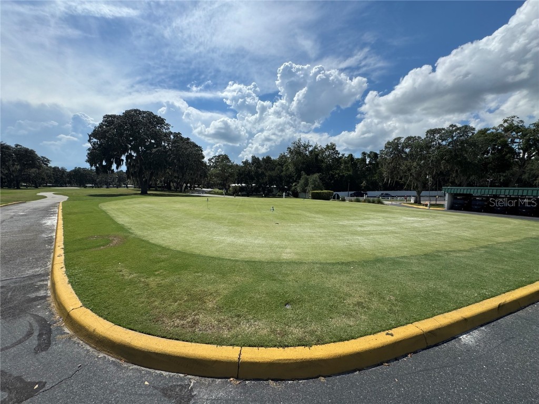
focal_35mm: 14
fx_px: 218
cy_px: 202
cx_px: 270
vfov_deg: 85.7
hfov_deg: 102.1
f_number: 2.2
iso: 40
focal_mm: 2.22
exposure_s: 1/3906
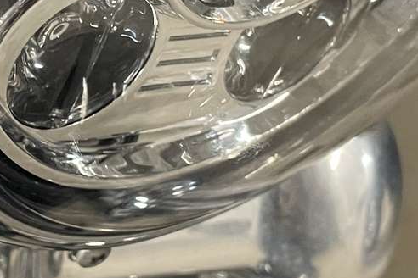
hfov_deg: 18.2
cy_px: 18
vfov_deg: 12.3
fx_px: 1277
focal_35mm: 110
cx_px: 7
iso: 400
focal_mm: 4.2
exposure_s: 1/50
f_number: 1.6
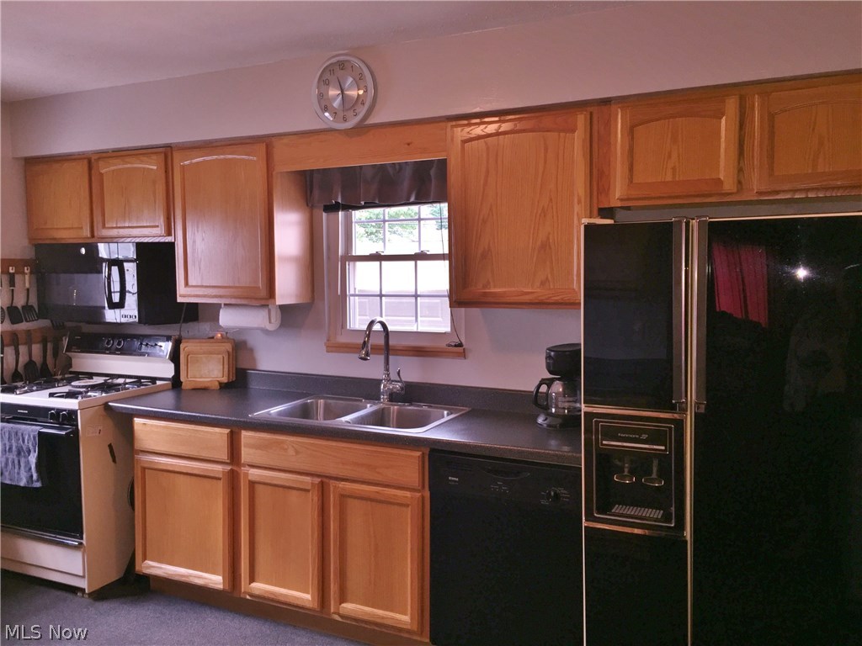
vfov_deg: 48.2
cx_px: 431
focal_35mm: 29
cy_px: 323
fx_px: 722
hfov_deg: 61.7
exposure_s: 1/30
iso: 32
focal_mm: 4.15
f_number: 2.2
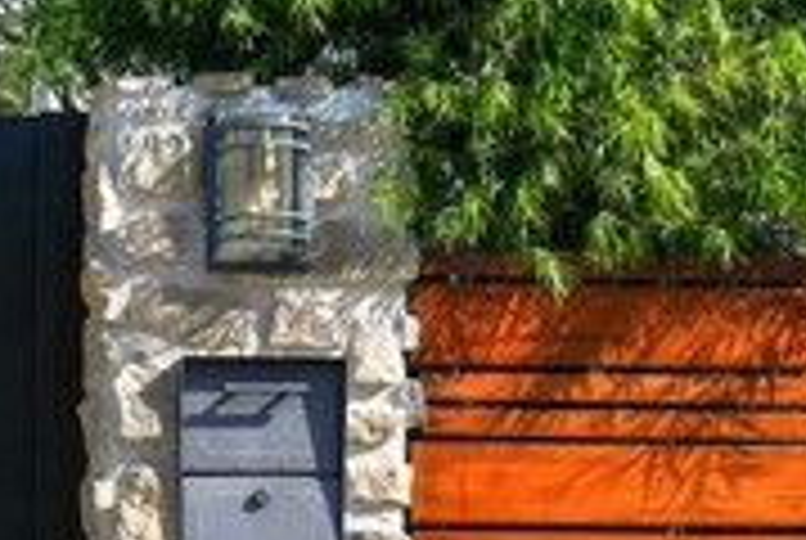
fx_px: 2400
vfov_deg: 12.6
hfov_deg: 17.8
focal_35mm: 107
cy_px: 587
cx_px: -239
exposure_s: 1/250
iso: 200
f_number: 14
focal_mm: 20
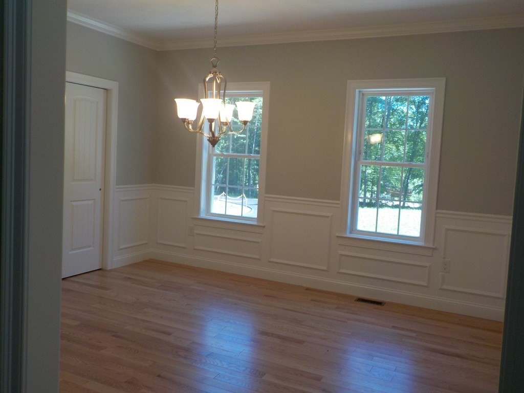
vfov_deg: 46.8
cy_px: 196
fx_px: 454
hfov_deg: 60.0
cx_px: 262
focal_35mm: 30
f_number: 3.3
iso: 125
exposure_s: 1/50
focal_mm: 4.1
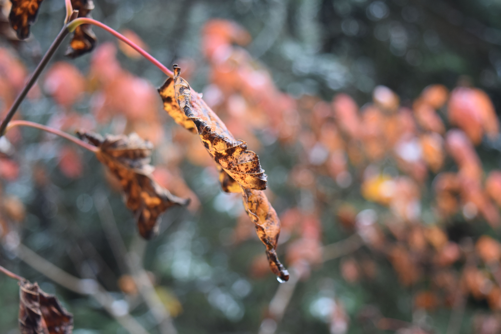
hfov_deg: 33.4
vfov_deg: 22.6
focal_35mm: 60
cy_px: 167
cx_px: 250
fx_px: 835
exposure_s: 1/60
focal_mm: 40
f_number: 5
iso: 640
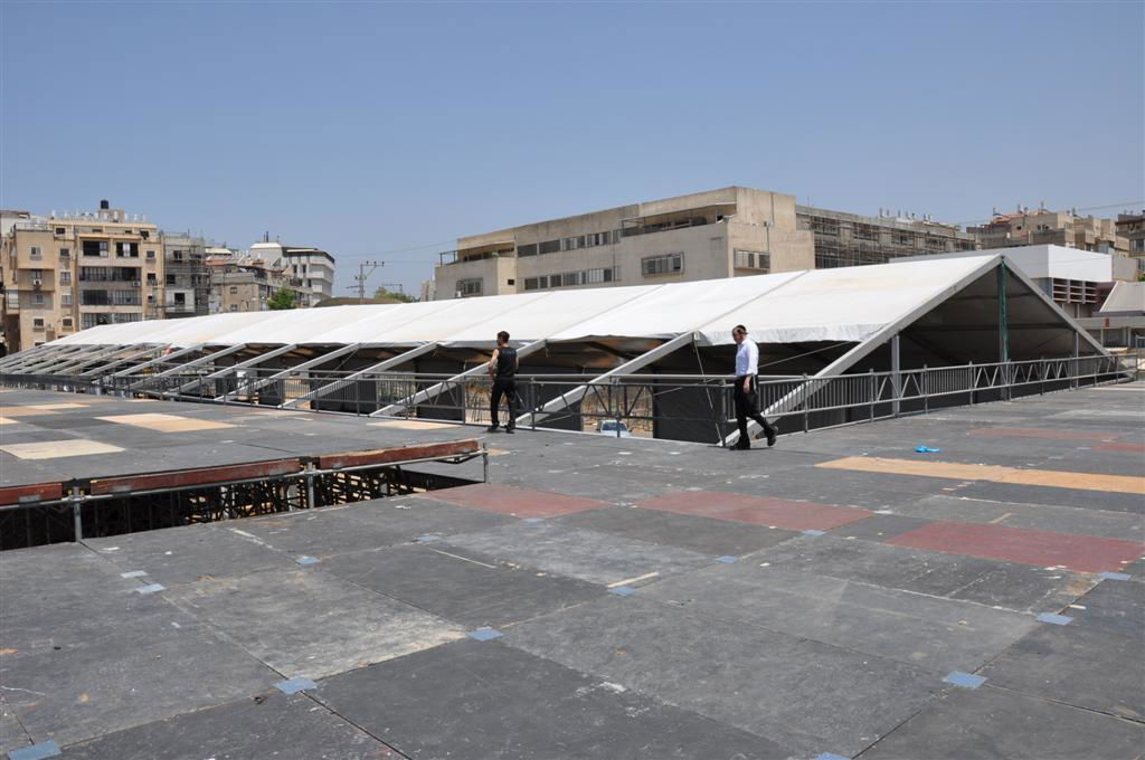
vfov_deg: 47.8
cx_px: 572
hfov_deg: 67.4
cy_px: 380
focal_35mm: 27
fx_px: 858
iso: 200
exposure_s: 1/500
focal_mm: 18
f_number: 11
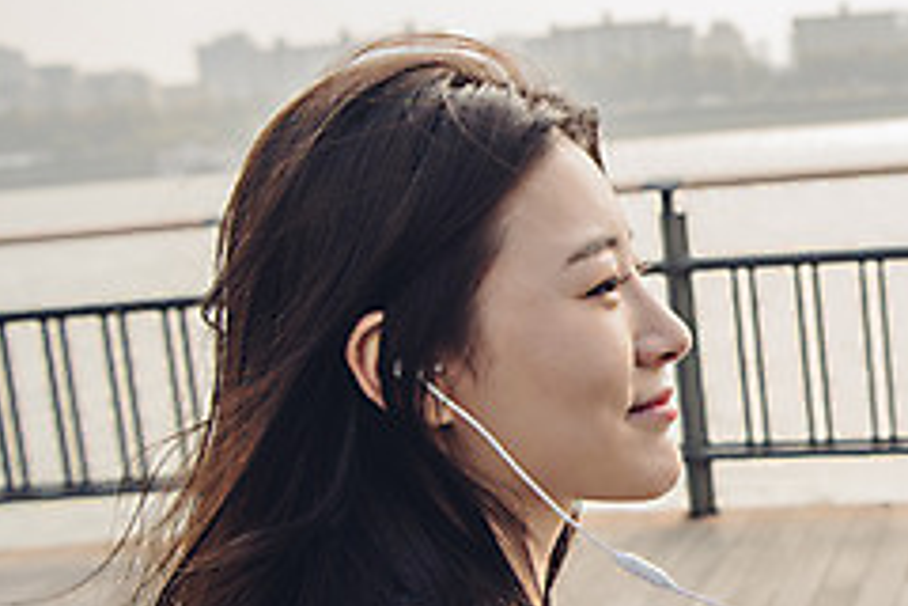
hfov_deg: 28.8
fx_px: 1639
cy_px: 341
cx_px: 933
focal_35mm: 65
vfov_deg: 20.9
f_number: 4
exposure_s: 1/800
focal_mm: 26
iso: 250
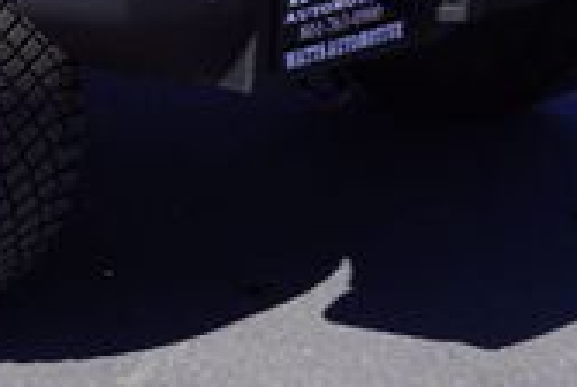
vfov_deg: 9.2
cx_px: -159
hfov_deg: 13.7
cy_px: -252
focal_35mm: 144
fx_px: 2311
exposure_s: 1/125
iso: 100
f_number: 9
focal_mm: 25
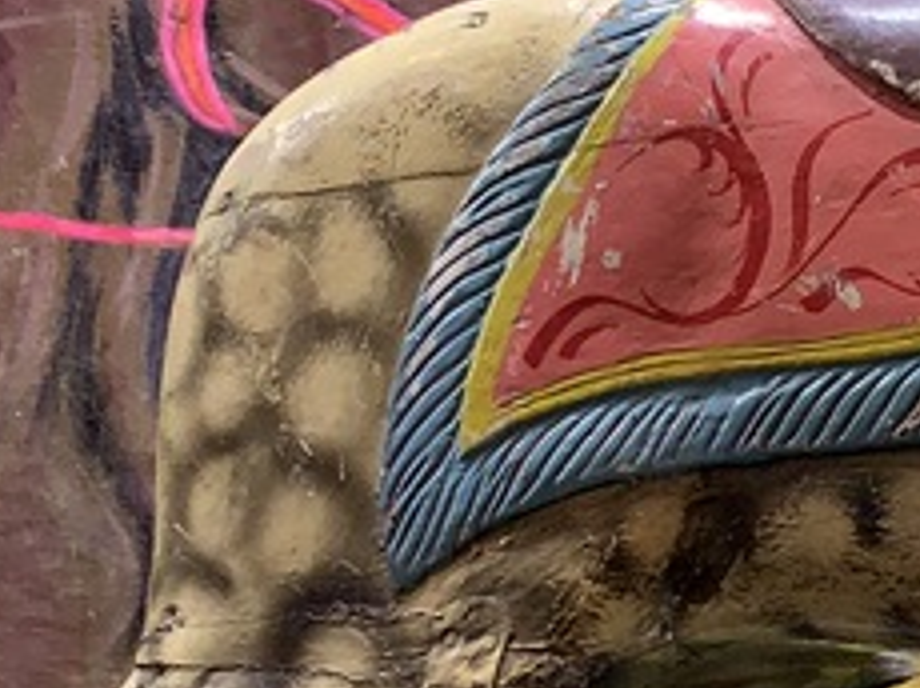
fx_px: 3080
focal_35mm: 116
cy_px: 316
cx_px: 1476
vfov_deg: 12.7
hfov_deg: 15.4
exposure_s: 1/100
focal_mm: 4.25
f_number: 1.8
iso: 80
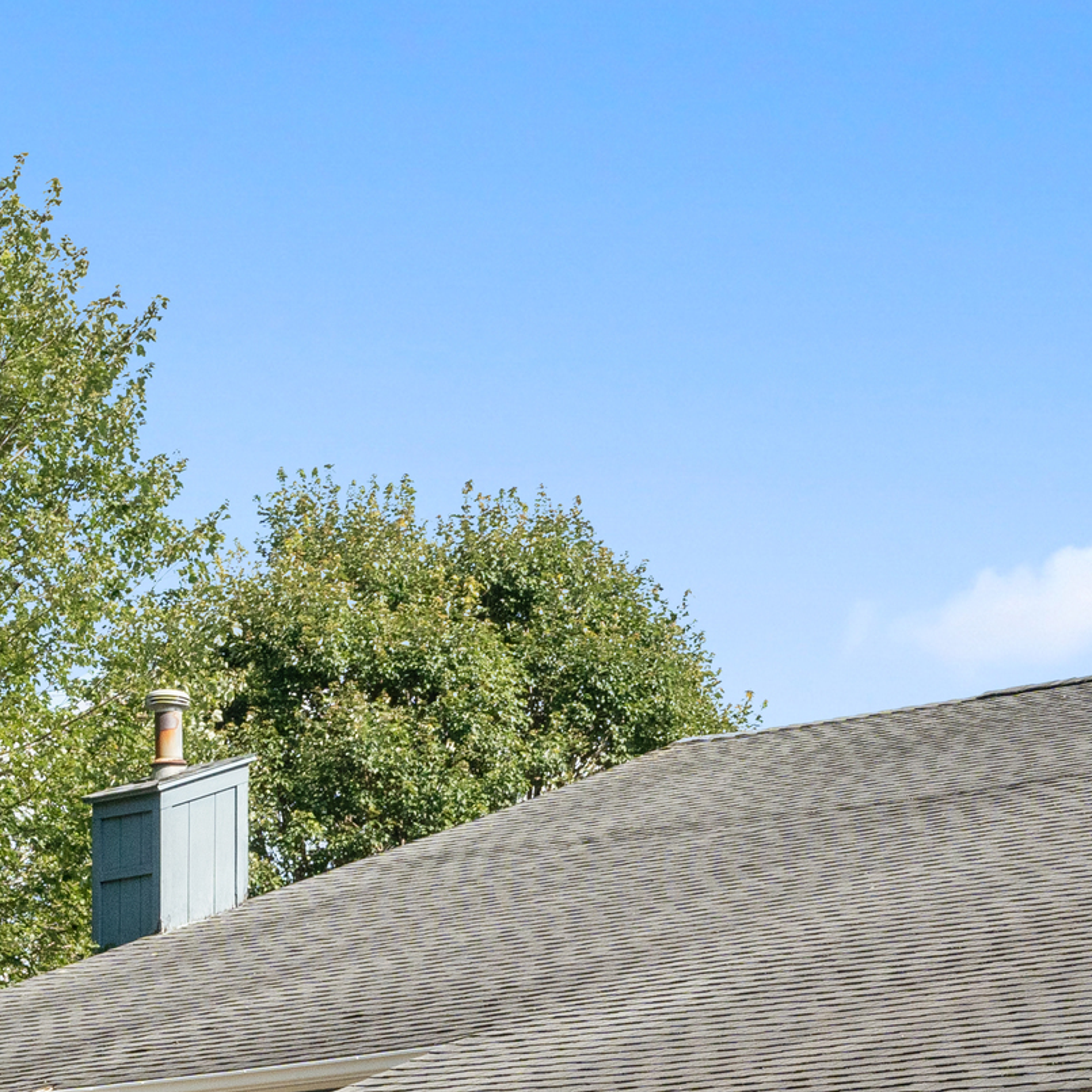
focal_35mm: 107
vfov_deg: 15.9
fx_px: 3819
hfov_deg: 15.9
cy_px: 1168
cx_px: 1103
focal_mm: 33
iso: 800
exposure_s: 1/1000
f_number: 8
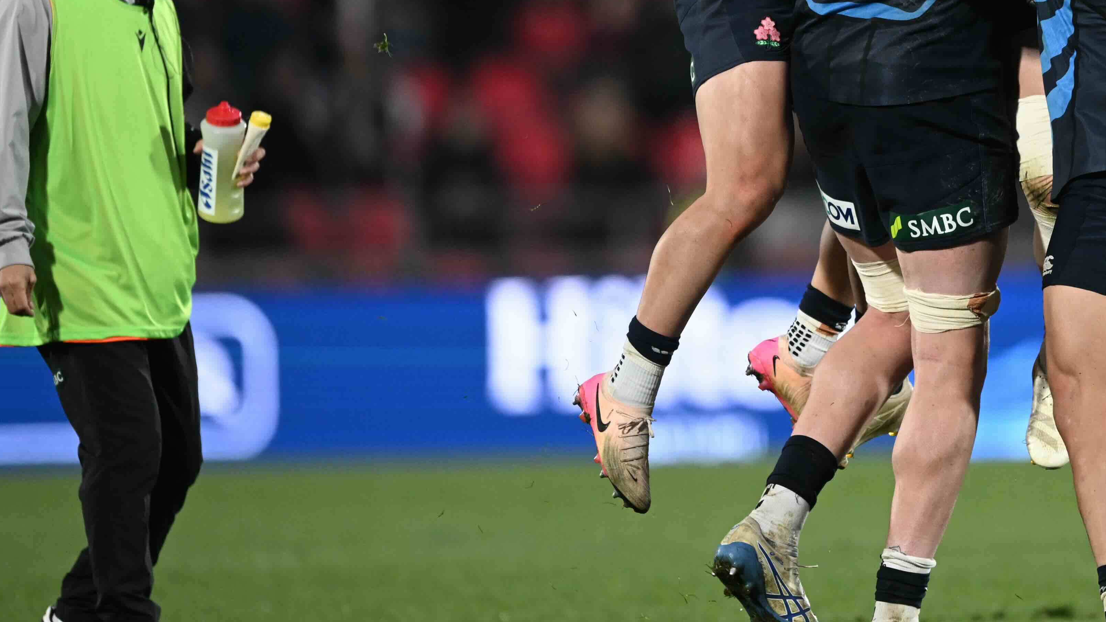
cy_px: 51
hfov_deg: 2.7
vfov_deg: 1.5
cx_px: 929
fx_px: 23638
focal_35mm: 806
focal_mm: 400
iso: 2000
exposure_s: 1/1600
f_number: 2.8
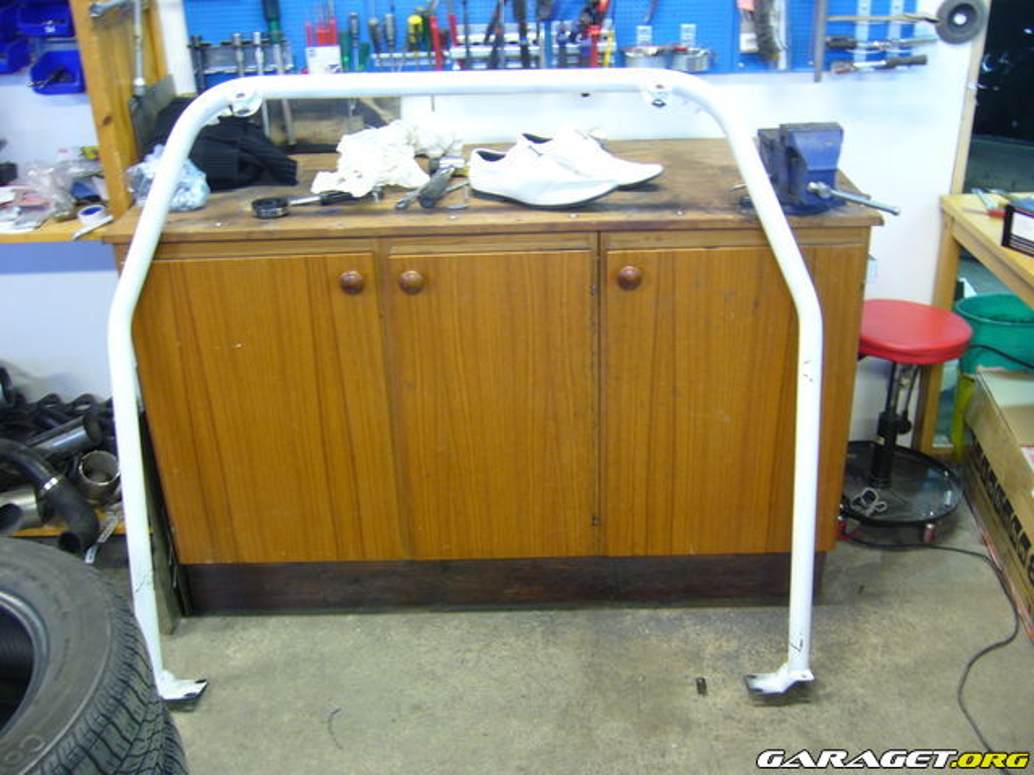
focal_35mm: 35
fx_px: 1045
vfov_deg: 40.7
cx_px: 517
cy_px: 388
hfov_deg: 52.6
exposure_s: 1/5
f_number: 2.8
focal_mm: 5.8
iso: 80
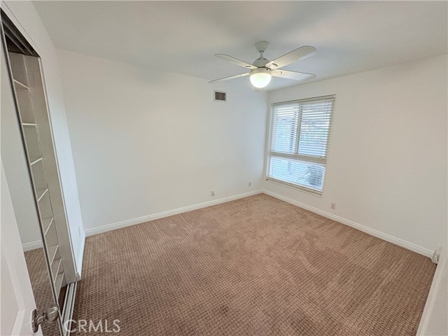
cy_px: 168
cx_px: 224
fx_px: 181
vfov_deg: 85.7
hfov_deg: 102.1
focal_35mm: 14
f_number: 2.2
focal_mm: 2.22
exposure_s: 1/60
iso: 200
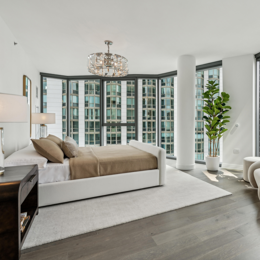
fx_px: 178
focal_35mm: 21
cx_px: 184
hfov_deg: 68.9
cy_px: 127
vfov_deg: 72.1
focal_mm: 16
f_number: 7.1
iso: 320
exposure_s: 1/160
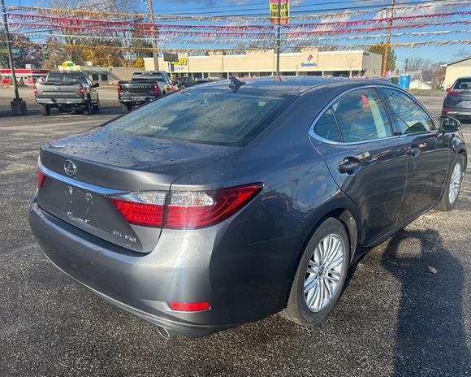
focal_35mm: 28
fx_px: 390
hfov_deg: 62.1
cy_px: 189
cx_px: 254
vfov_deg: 51.5
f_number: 1.5
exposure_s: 1/2299
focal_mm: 5.7
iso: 50
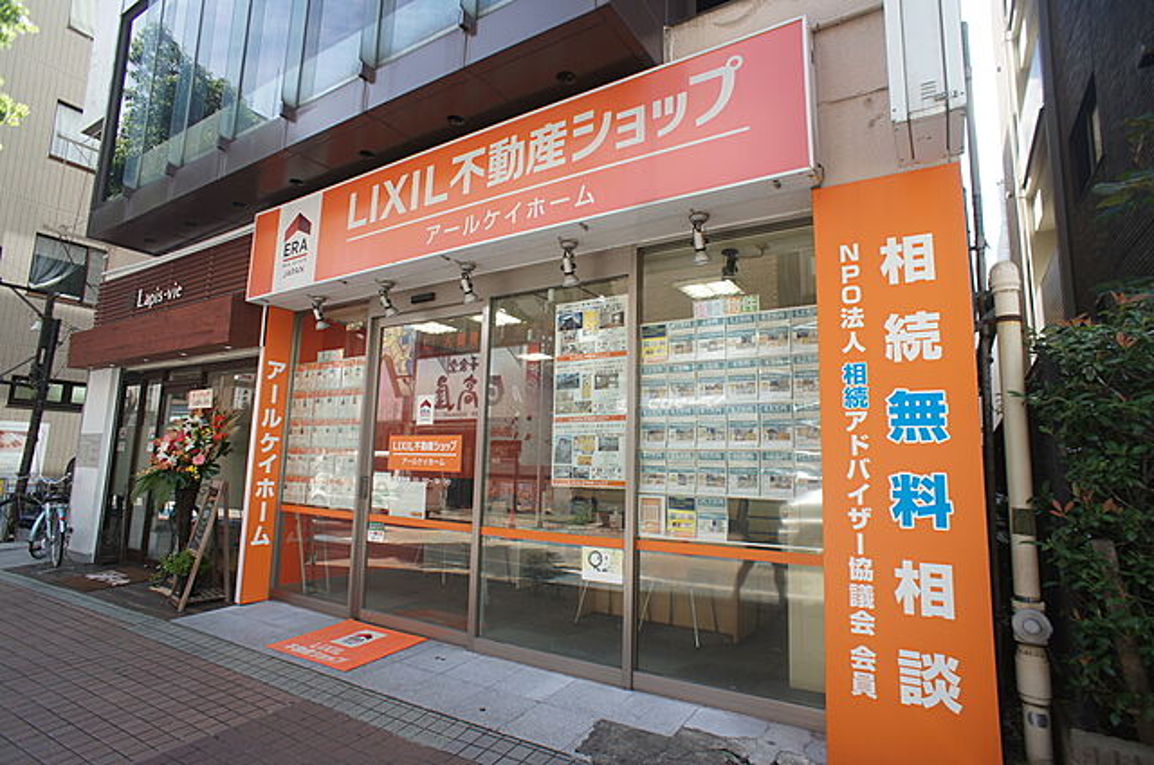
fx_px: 768
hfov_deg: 73.8
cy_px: 382
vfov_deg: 52.9
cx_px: 577
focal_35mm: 24
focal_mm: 16
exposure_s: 1/250
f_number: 5
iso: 200
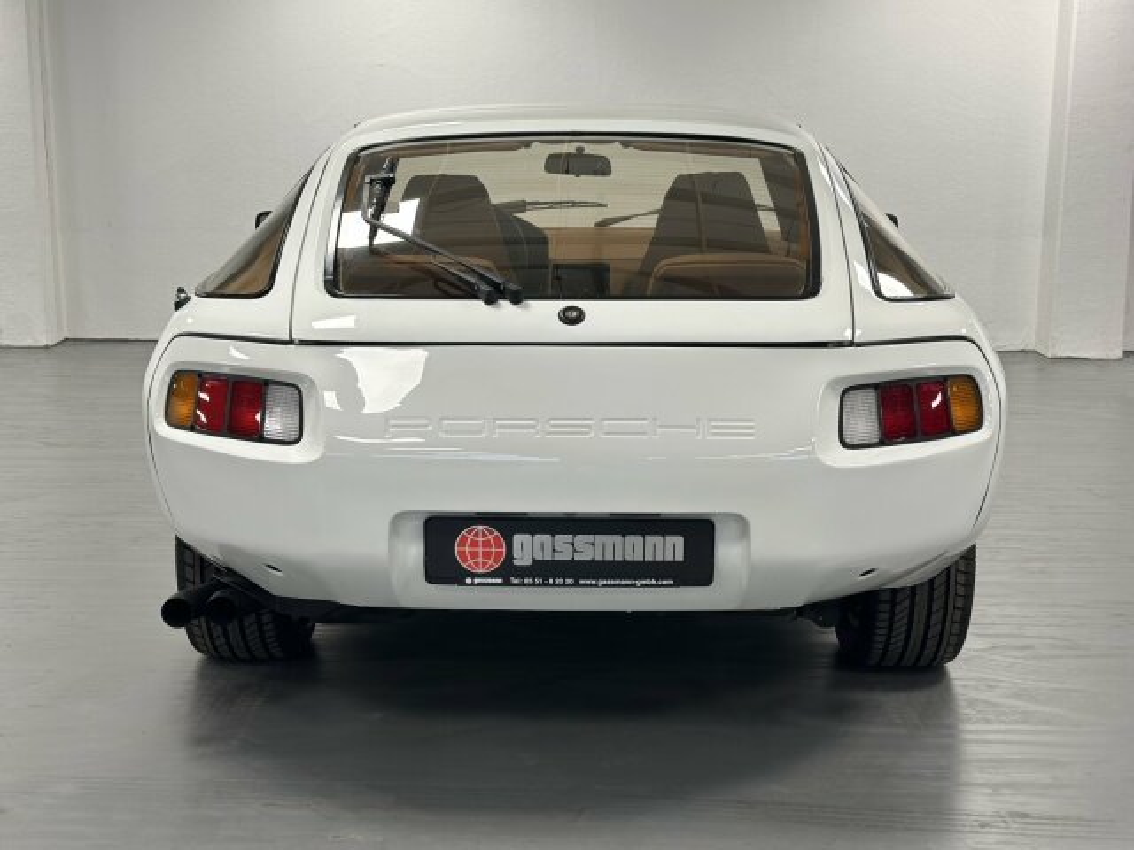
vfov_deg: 30.3
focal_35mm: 48
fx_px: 1572
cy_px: 425
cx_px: 567
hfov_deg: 39.7
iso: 80
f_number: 1.78
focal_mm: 6.86
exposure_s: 1/50
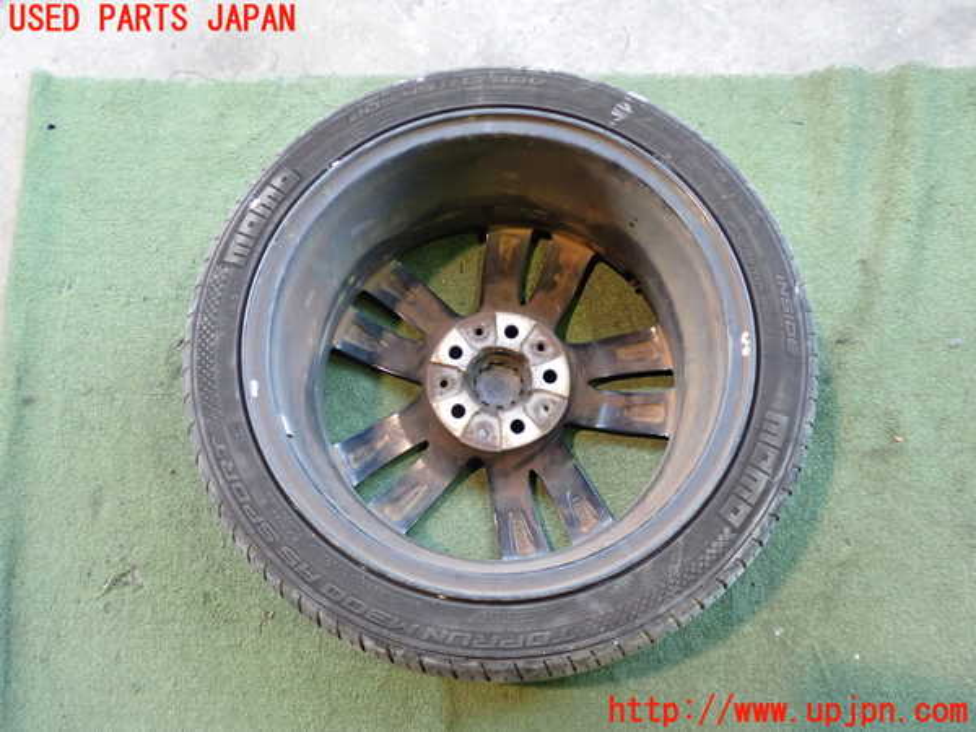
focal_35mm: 32
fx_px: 902
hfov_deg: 56.8
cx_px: 488
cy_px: 366
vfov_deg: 44.2
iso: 400
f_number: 2.4
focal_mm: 5.79
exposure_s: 1/30
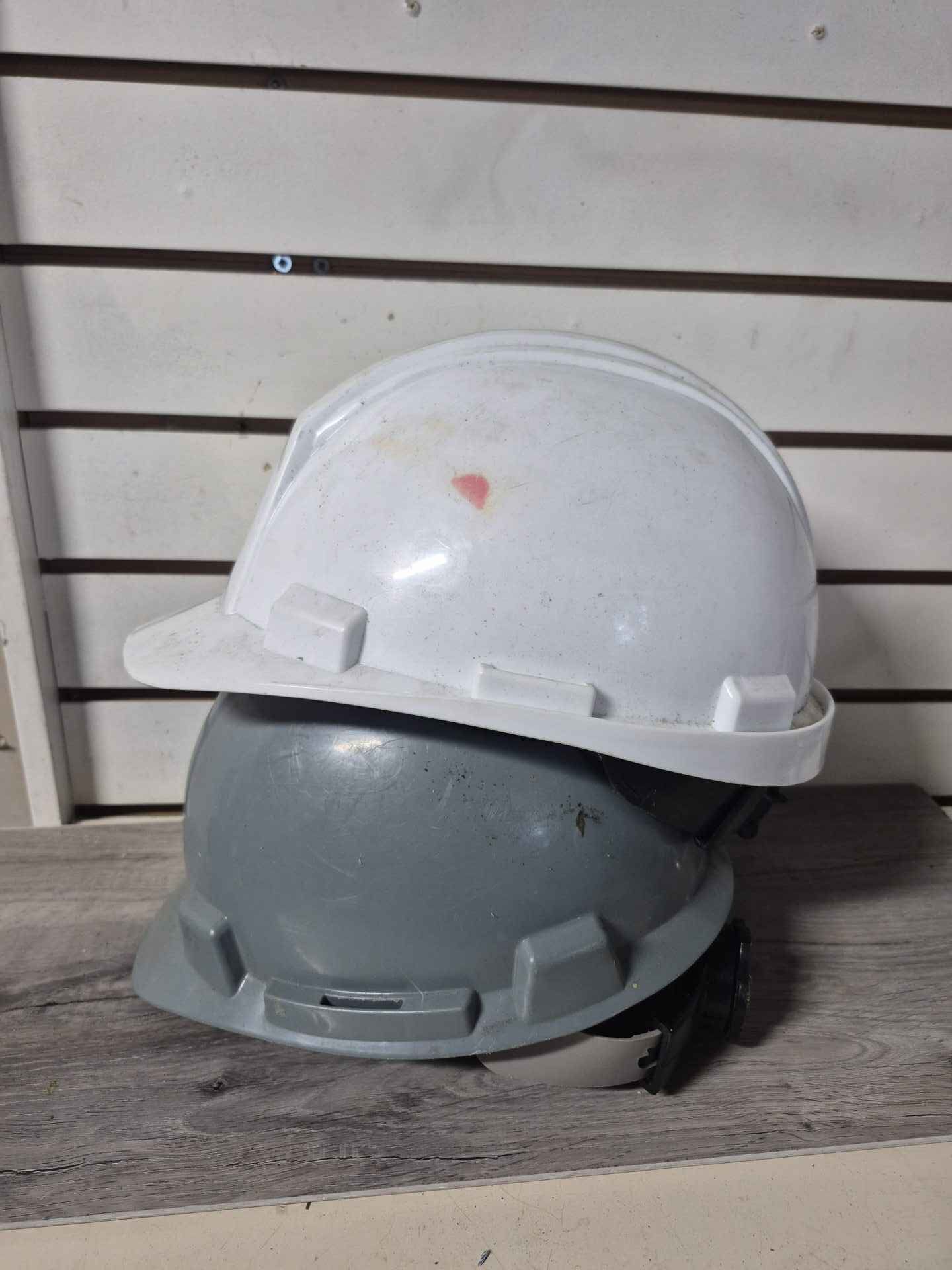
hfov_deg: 58.9
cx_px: 476
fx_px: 843
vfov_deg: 73.9
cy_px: 635
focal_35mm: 23
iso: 250
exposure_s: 1/120
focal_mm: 5.4
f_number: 1.8
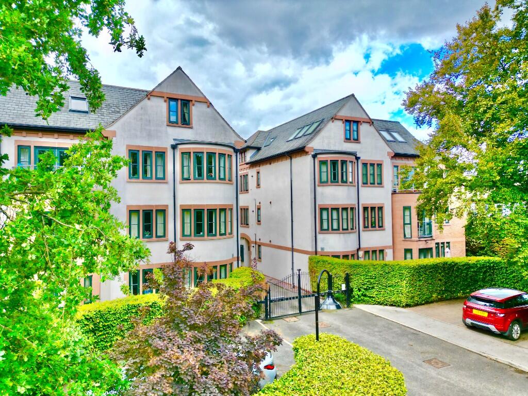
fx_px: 366
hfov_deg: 71.6
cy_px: 198
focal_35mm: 24
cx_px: 264
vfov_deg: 56.8
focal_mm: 6.72
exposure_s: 1/1250
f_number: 1.7
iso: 100
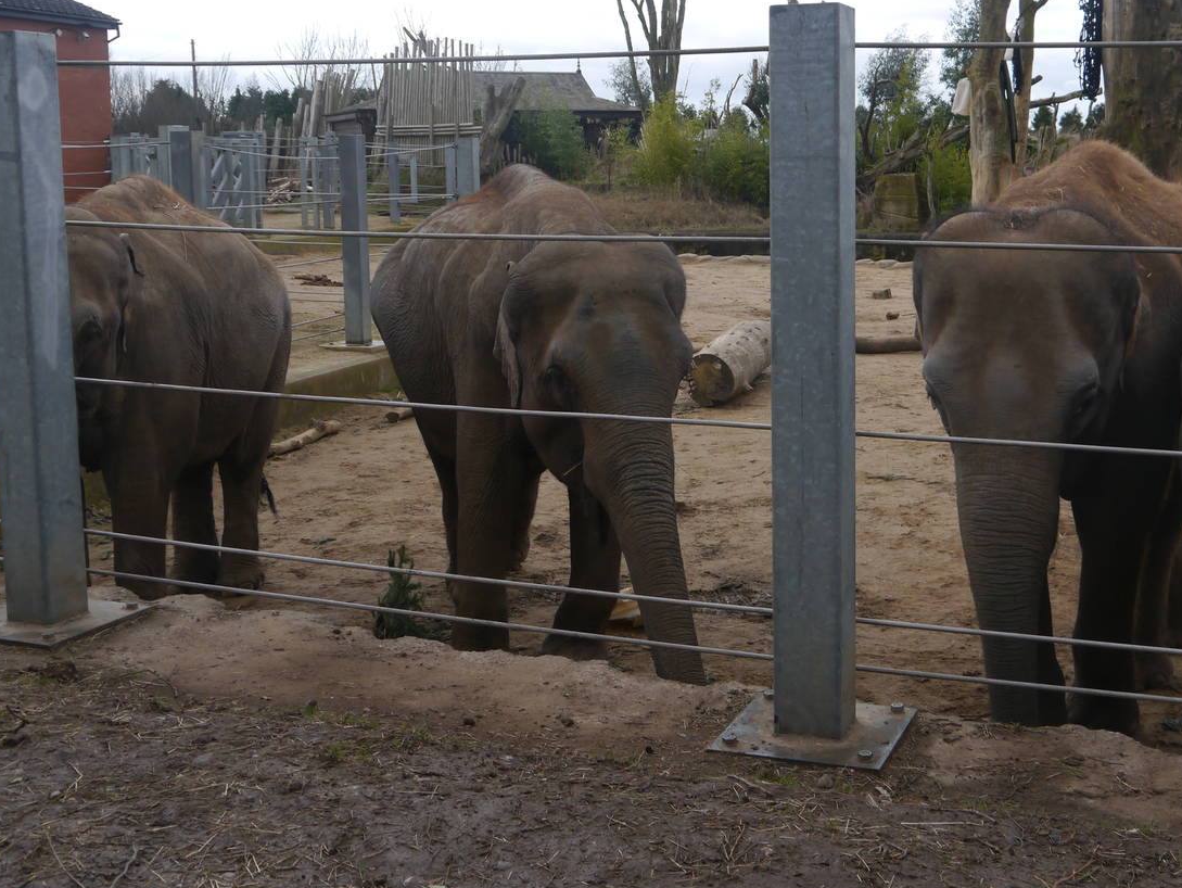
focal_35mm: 47
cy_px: 350
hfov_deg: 40.2
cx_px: 718
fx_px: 1606
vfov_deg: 30.8
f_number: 5
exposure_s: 1/160
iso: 160
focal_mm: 16
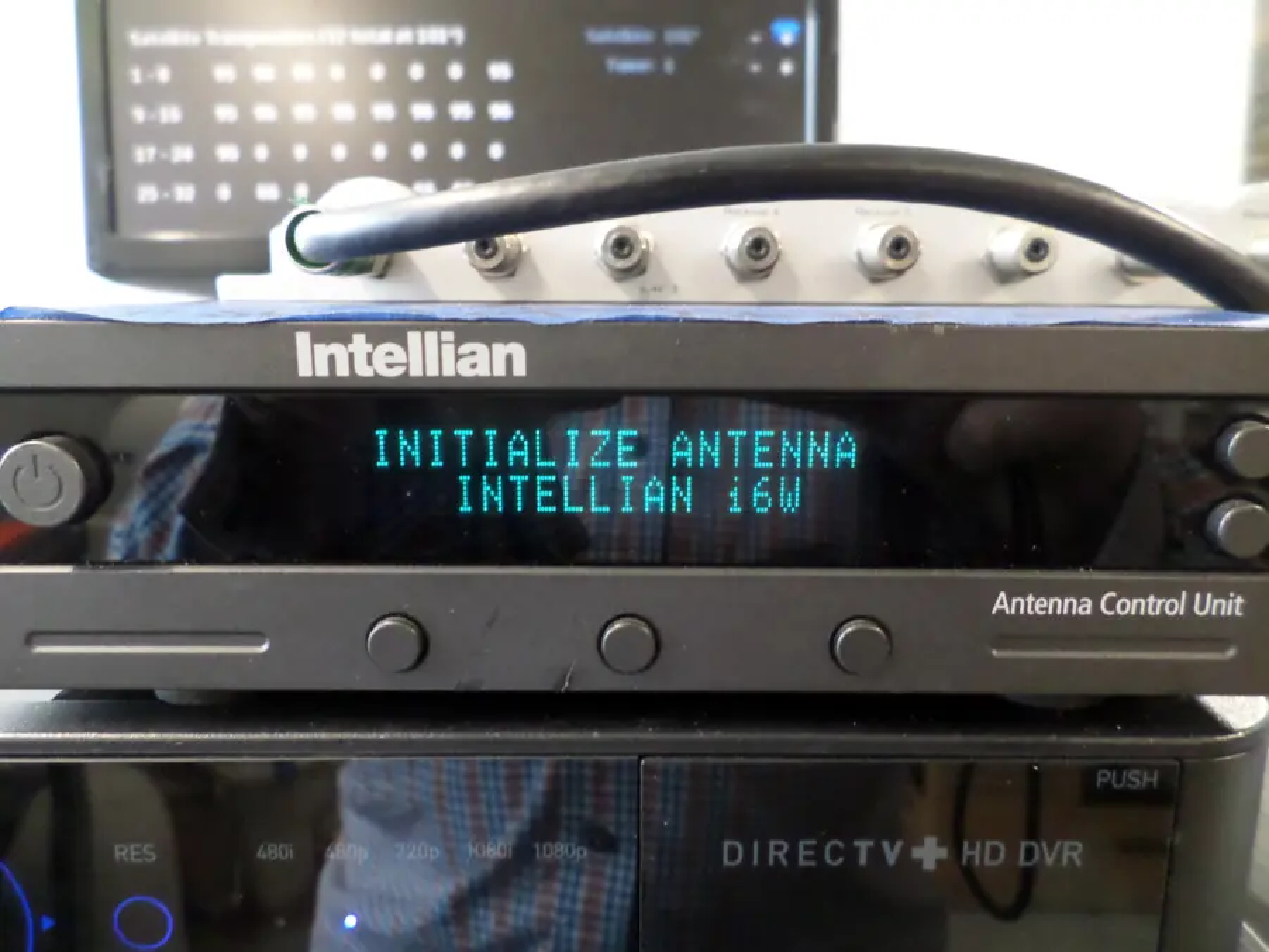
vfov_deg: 54.9
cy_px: 476
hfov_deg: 69.4
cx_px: 634
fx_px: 917
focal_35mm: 25
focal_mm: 4.5
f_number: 2.5
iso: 400
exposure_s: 1/20
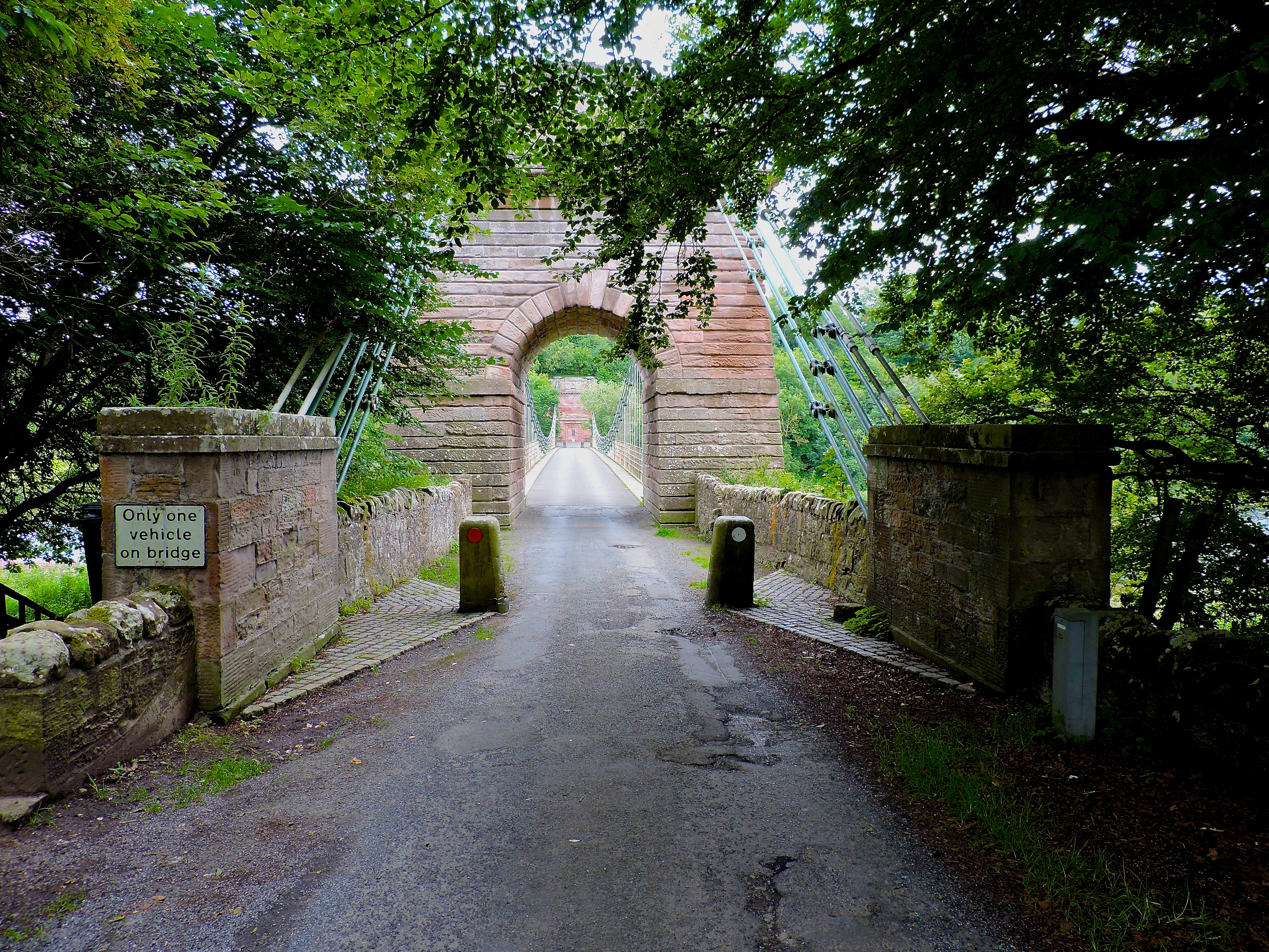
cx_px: 634
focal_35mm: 24
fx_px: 880
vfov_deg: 56.8
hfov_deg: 71.6
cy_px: 476
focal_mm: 4.3
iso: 100
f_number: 3
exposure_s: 1/100
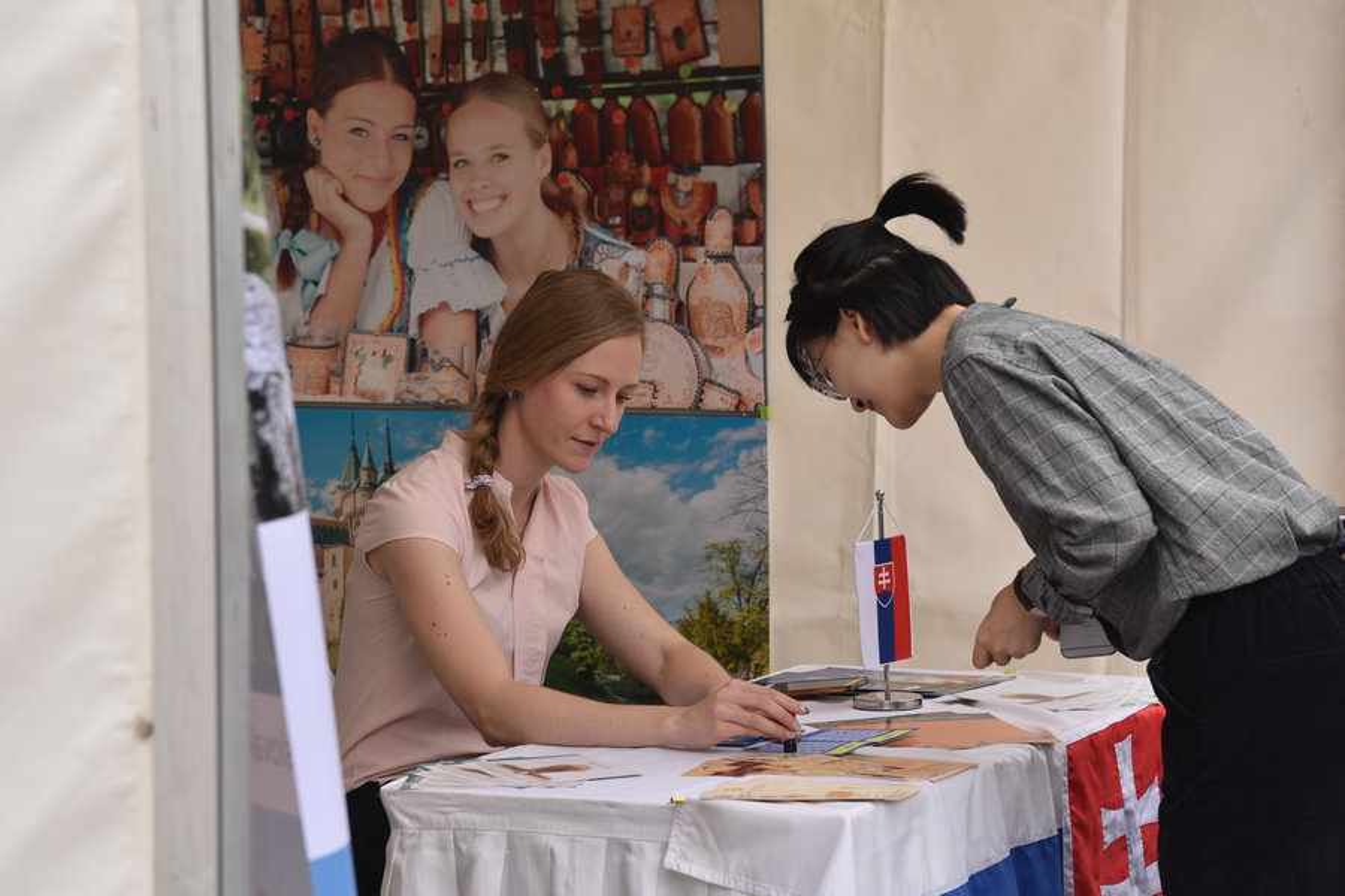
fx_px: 4483
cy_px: 448
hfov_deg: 17.1
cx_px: 672
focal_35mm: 120
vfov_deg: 11.4
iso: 250
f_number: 5.6
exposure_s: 1/500
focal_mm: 120
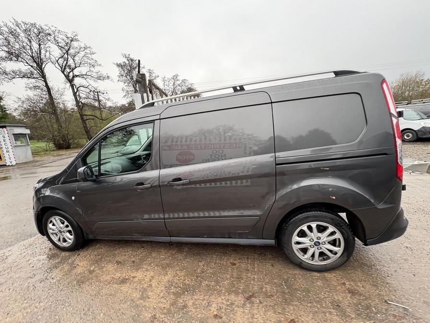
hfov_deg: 102.1
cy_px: 162
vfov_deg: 85.7
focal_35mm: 14
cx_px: 215
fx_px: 174
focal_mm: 2.22
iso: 125
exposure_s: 1/99
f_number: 2.2
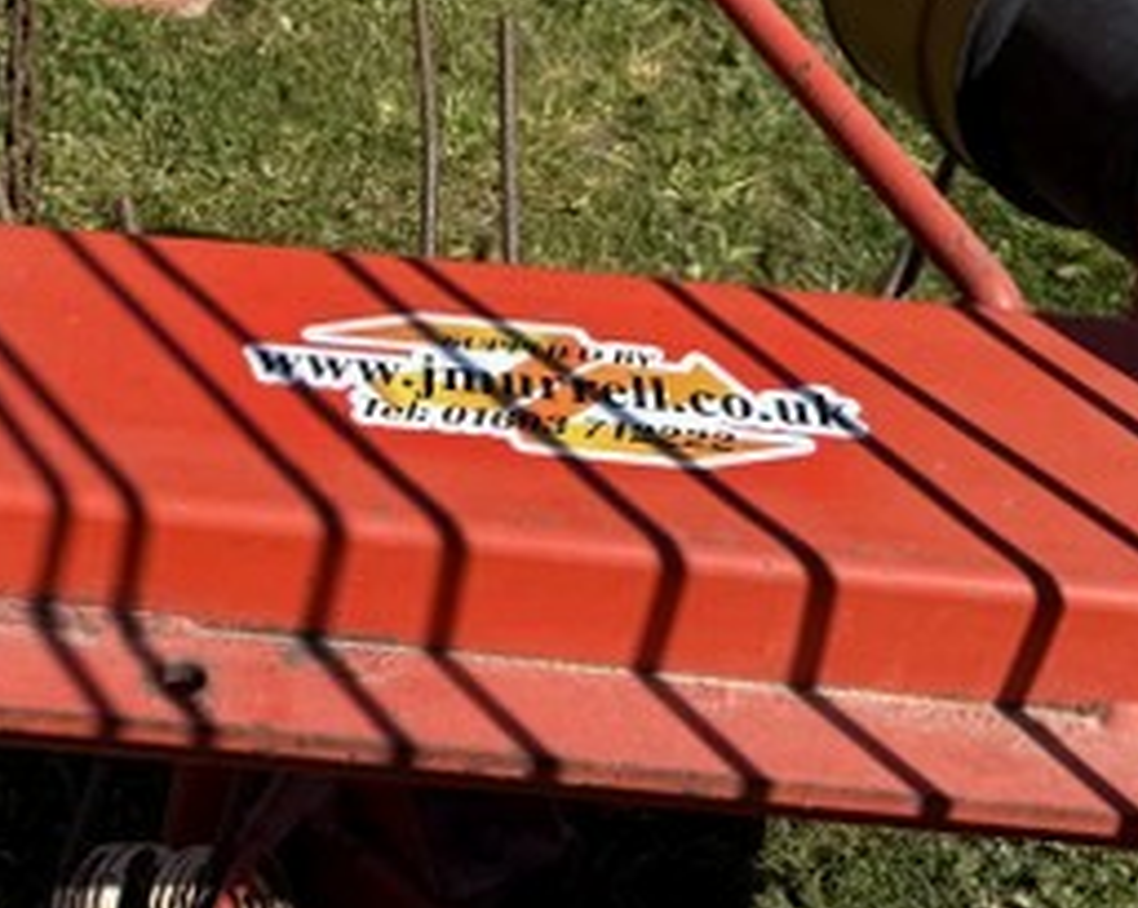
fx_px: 2456
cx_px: 186
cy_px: -257
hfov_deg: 25.5
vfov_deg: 19.4
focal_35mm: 73
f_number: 1.78
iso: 80
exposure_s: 1/4975
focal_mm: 6.76
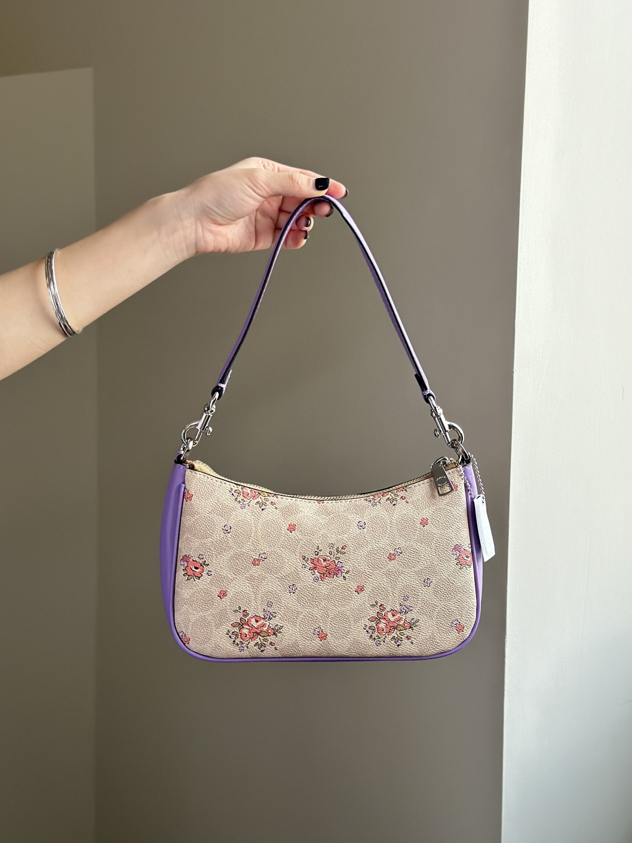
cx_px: 318
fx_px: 1193
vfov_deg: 38.9
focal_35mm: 49
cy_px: 415
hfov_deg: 29.7
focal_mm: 6.86
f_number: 1.78
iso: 500
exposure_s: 1/40
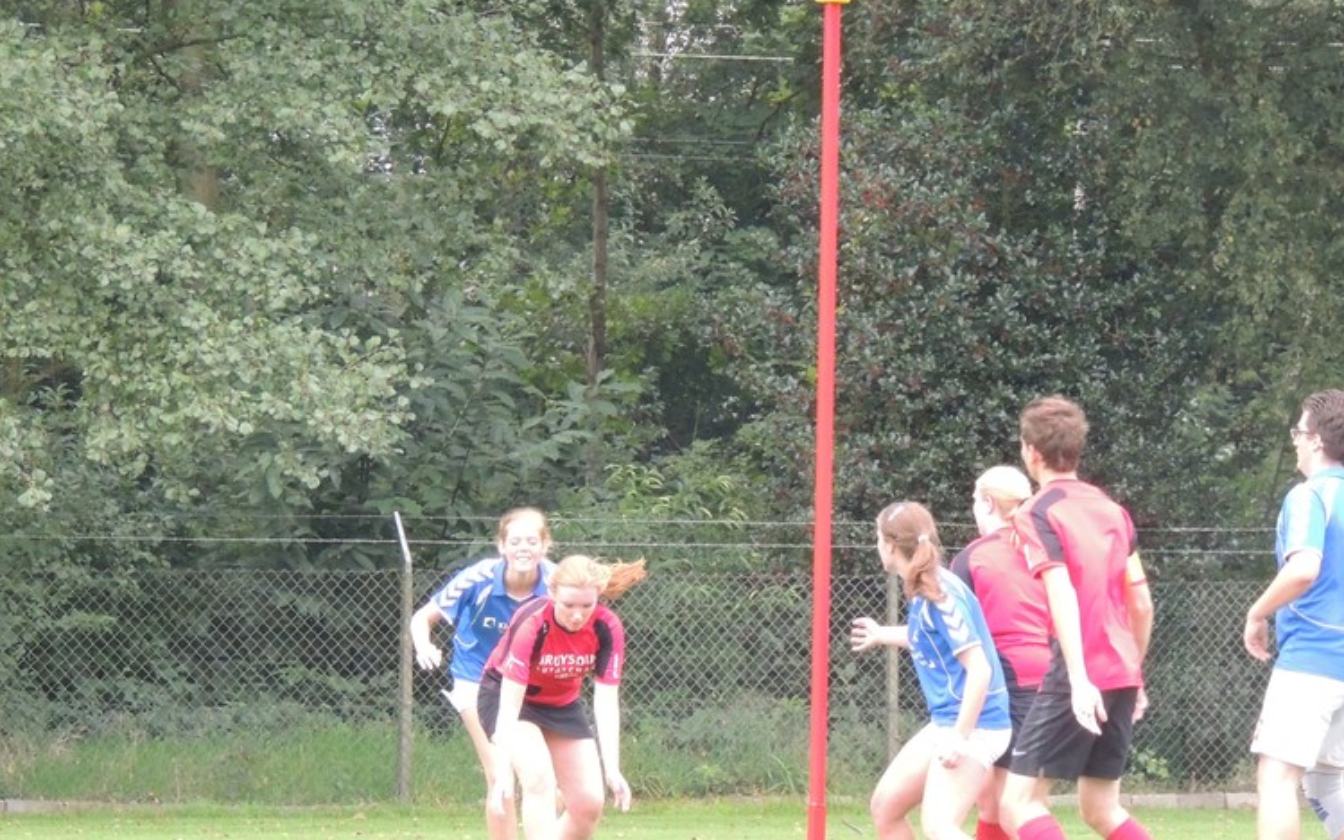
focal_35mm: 268
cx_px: 802
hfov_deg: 7.8
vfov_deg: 4.9
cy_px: 531
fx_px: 9816
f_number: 4.6
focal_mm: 33
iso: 720
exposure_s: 1/250
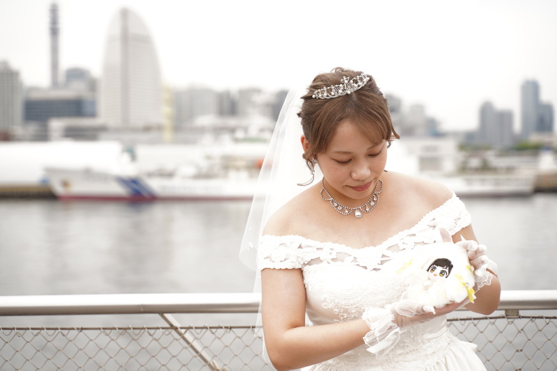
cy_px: 186
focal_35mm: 75
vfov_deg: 18.2
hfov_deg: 27.0
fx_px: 1160
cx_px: 278
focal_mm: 75
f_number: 4
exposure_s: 1/400
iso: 160
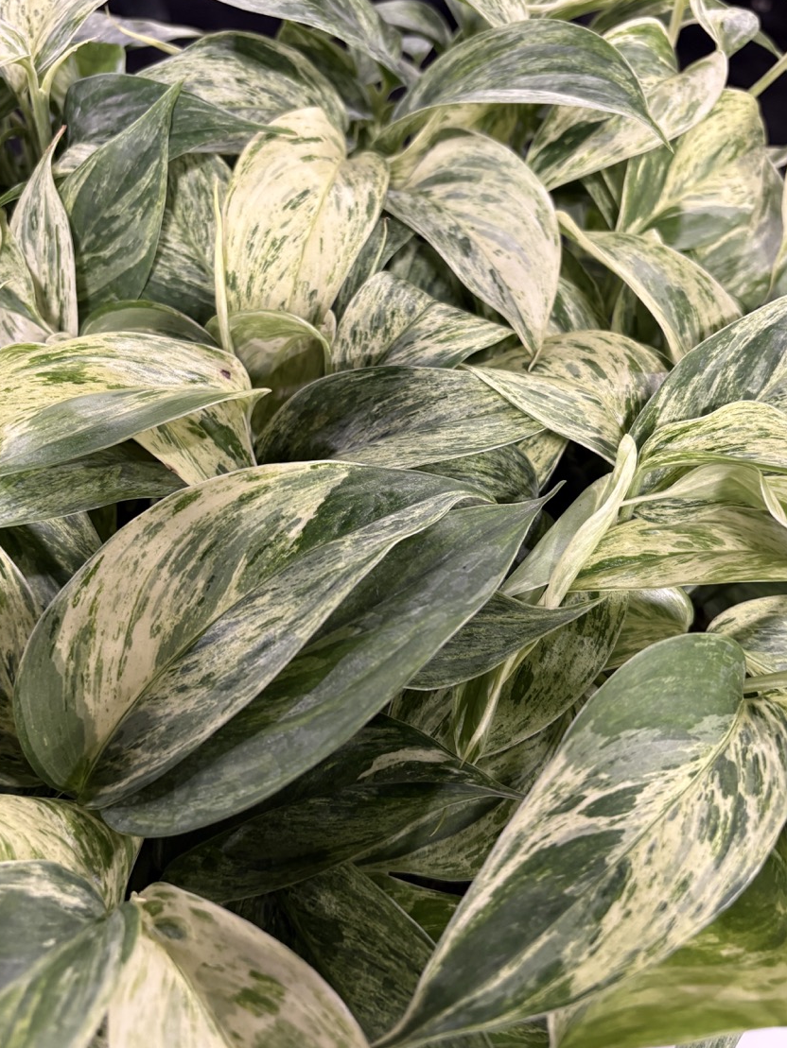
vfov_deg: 59.9
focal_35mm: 30
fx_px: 909
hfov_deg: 46.8
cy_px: 489
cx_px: 394
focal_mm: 5.96
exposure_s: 1/60
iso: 200
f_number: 1.6
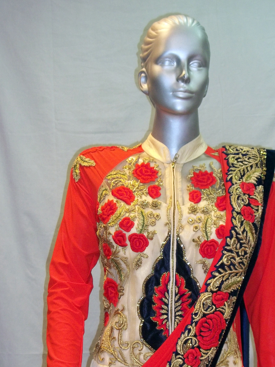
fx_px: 731
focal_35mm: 69
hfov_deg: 21.3
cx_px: 158
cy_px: 248
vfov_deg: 28.0
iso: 160
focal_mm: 8.8
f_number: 3.6
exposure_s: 1/40
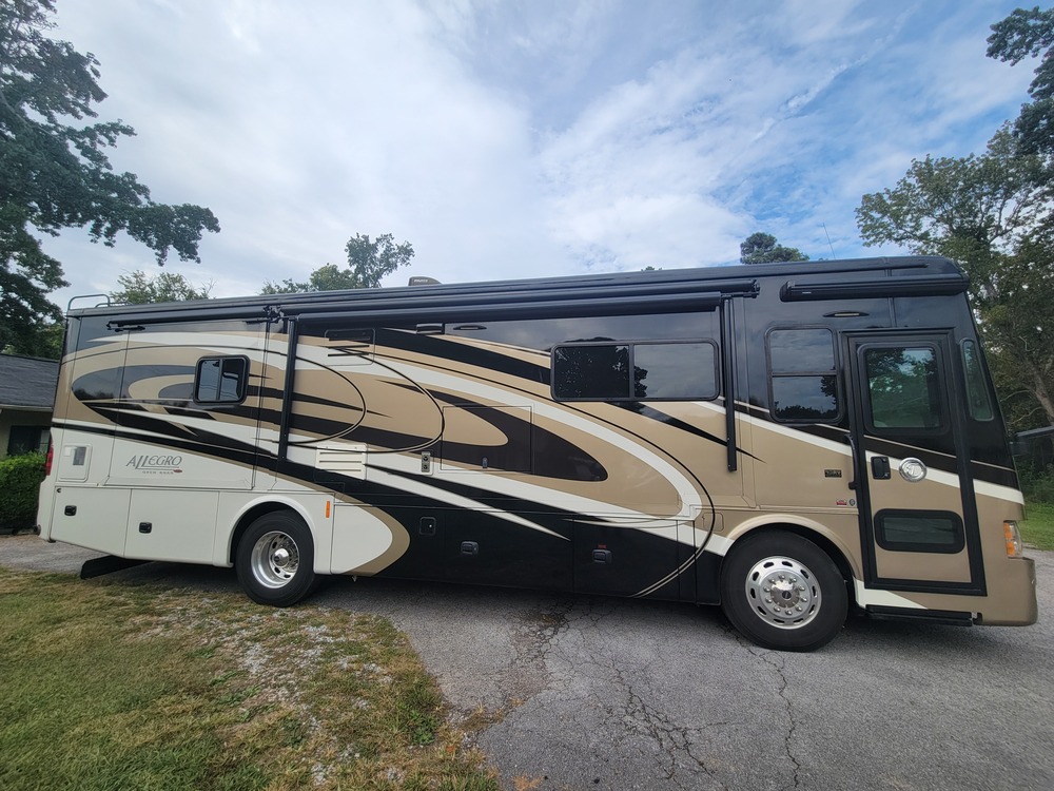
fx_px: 396
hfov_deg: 106.2
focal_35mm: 13
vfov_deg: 89.9
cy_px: 396
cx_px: 527
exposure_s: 1/1205
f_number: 2.2
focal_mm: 2.2
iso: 50
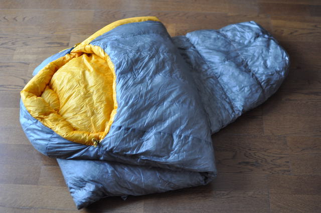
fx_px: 468
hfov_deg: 37.9
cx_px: 160
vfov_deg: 25.7
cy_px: 106
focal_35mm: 52
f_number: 1.8
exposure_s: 1/30
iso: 400
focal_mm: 35
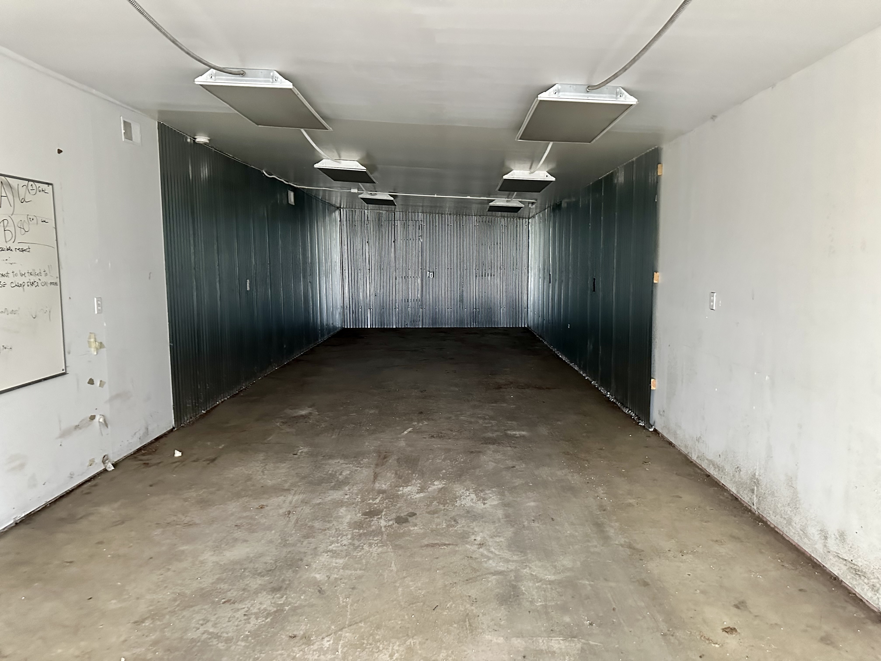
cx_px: 440
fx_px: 611
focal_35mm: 24
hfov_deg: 71.6
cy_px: 330
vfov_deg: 56.8
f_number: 1.78
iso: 800
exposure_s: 1/40
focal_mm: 6.86
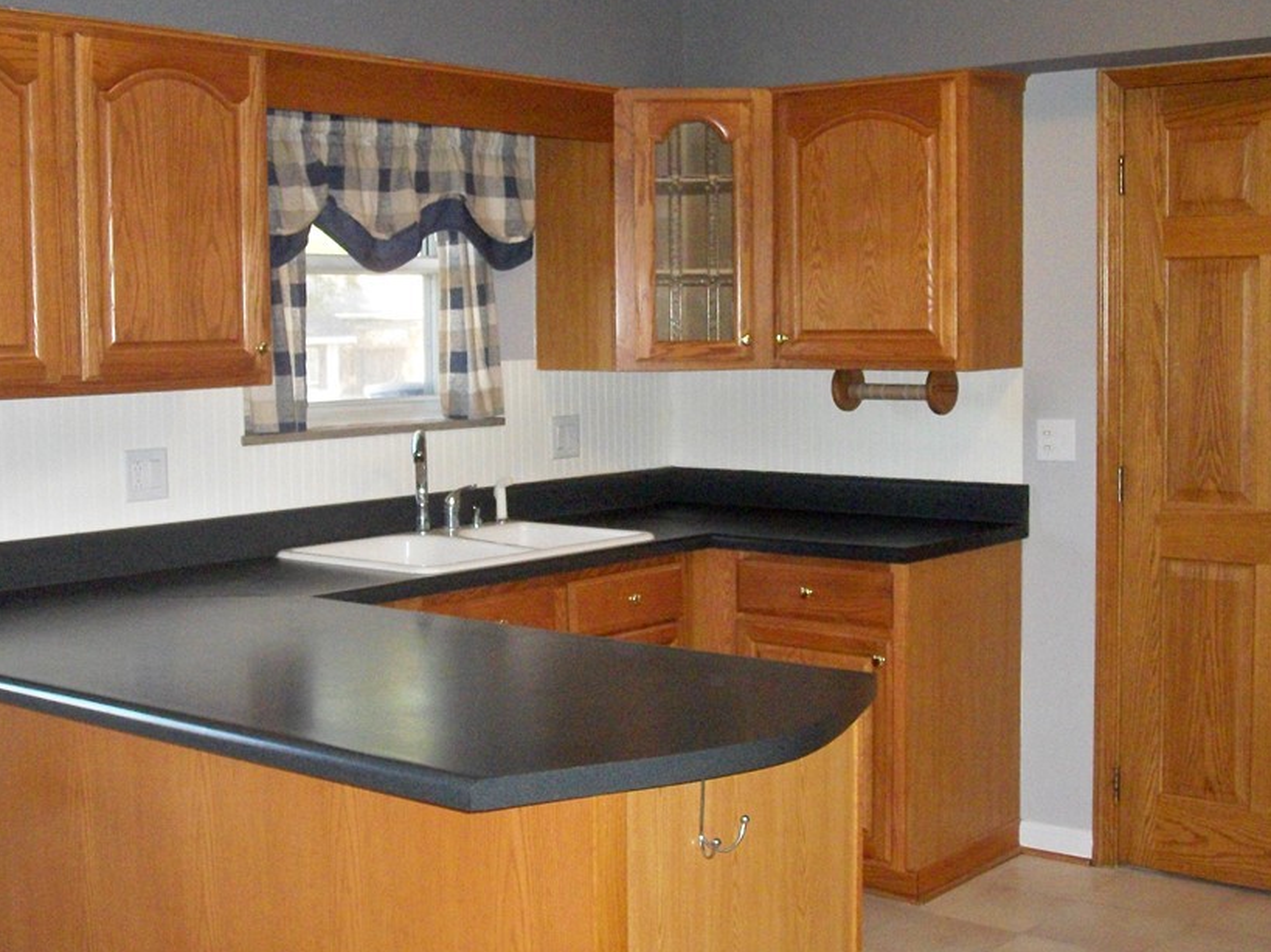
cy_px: 509
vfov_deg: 29.1
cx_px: 608
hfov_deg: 38.2
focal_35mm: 50
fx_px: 1836
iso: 400
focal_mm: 7.1
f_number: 3.2
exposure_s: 1/160
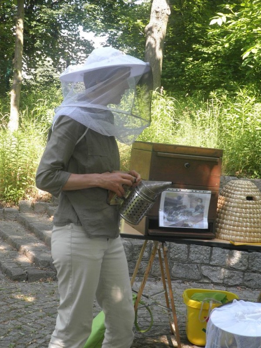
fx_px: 633
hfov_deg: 23.3
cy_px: 174
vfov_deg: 30.7
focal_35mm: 63
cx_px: 130
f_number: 5.4
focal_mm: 11.3
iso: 125
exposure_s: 1/80
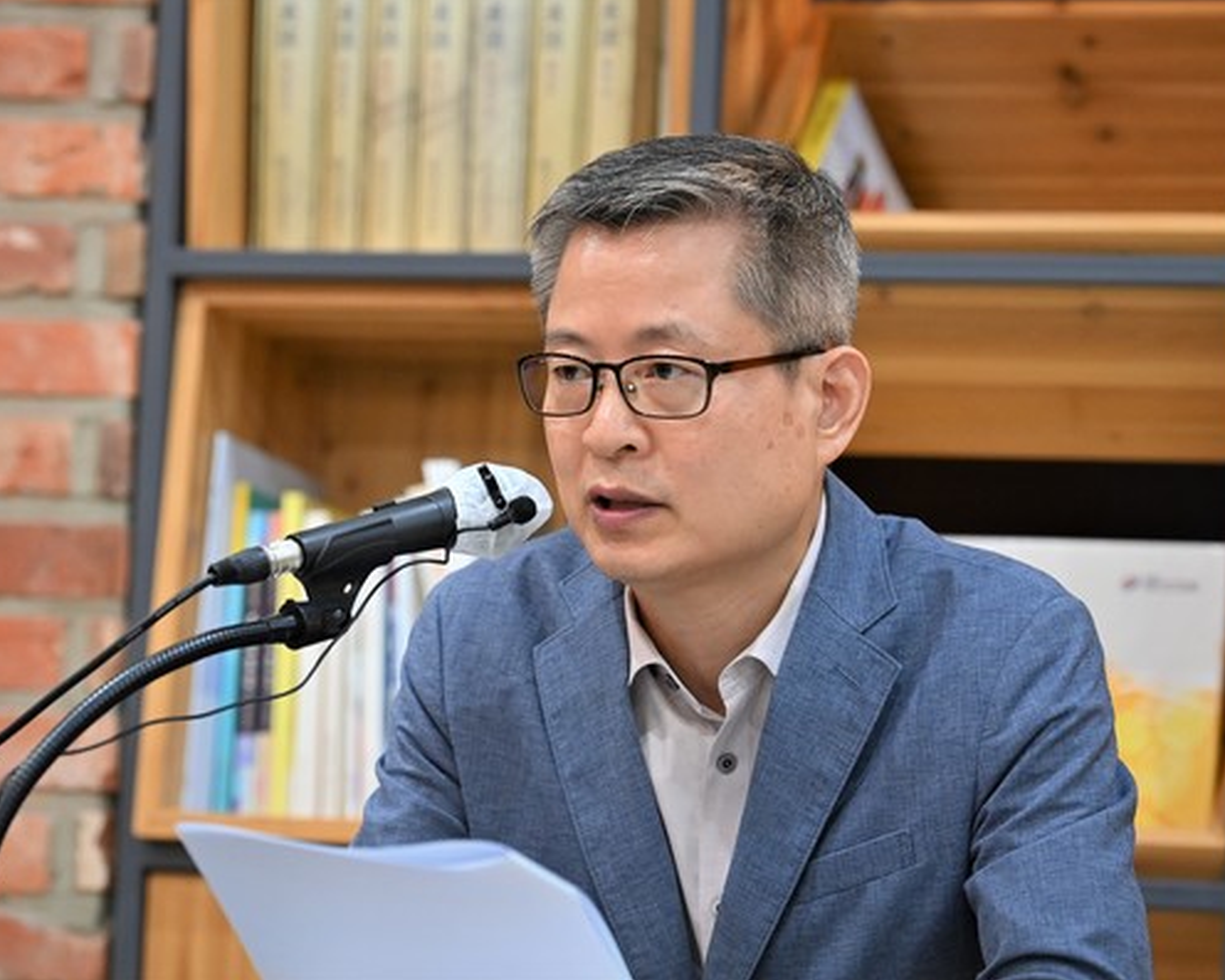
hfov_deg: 11.0
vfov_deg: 8.8
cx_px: 610
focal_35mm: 176
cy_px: 489
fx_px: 6382
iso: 2500
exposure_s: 1/125
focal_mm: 155
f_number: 4
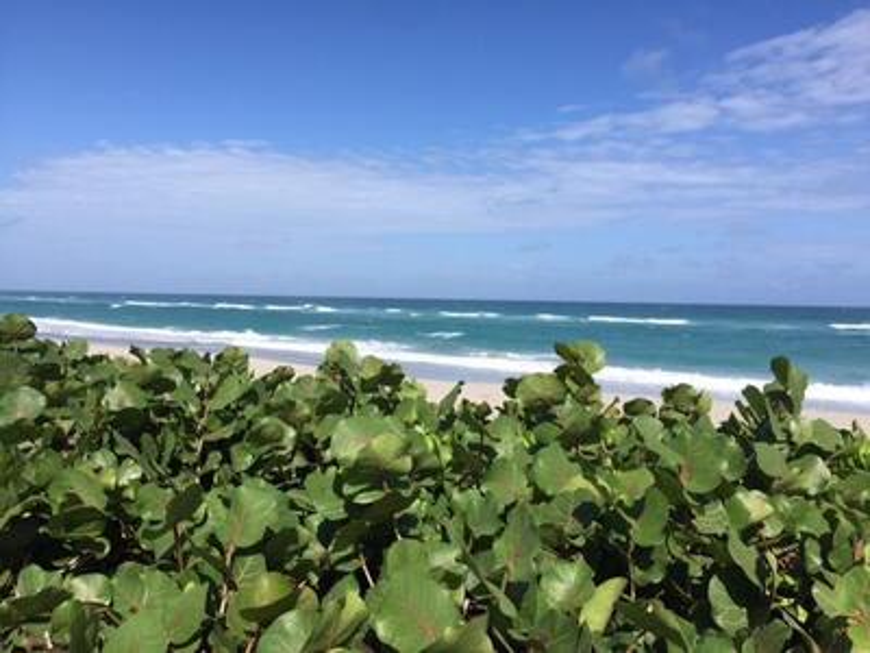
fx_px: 729
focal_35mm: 29
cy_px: 326
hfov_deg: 61.7
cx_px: 435
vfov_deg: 48.2
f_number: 2.2
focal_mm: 4.15
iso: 32
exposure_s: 1/2475
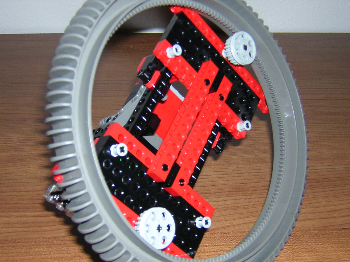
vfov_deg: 28.6
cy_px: 131
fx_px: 516
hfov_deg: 37.5
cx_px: 175
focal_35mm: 51
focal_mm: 6.6
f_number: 3.1
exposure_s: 1/60.1
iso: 100
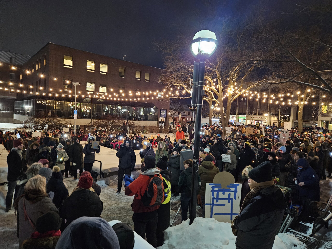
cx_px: 166
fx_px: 221
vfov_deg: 58.9
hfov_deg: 73.9
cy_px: 124
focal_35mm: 23
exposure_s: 1/24
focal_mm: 5.4
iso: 800
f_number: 1.8
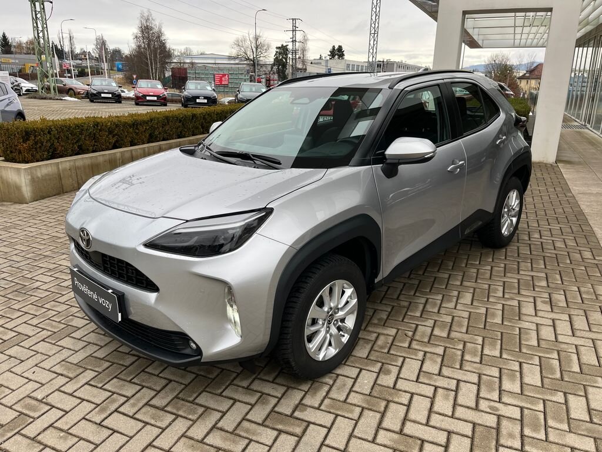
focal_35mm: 26
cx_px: 301
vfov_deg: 53.1
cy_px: 226
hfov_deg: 67.3
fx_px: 452
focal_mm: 5.1
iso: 50
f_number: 1.6
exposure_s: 1/504
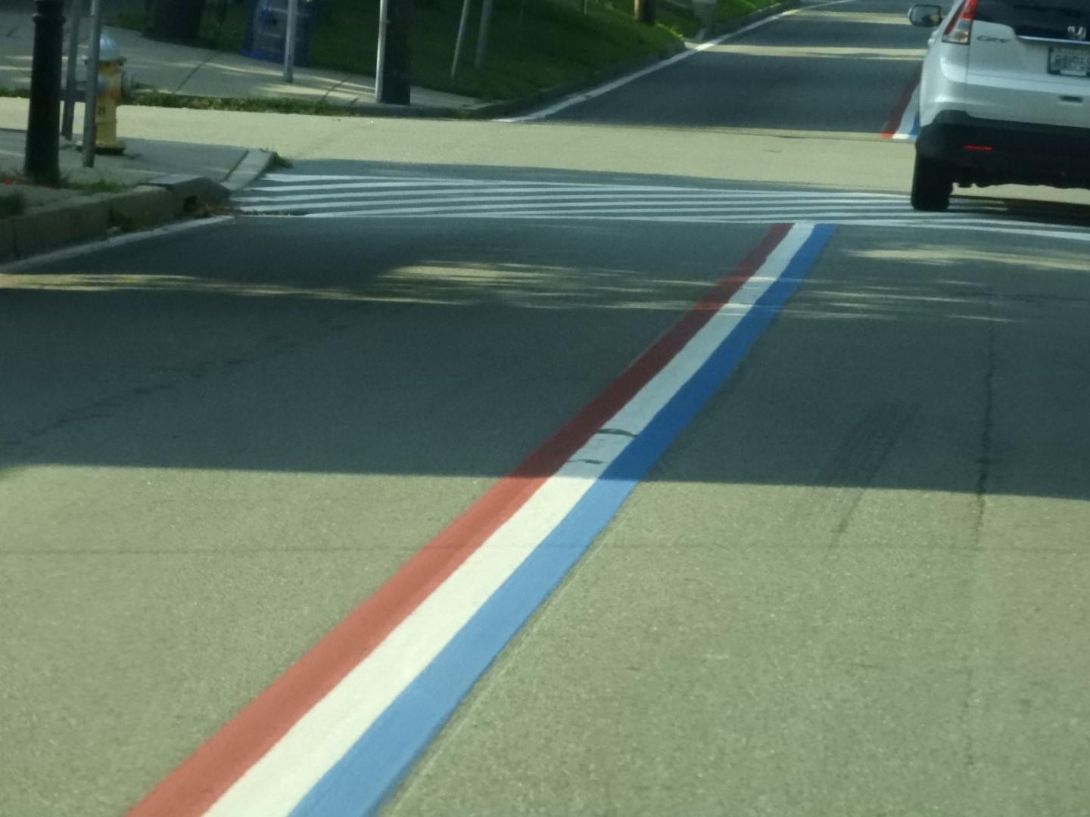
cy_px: 408
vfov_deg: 7.4
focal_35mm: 200
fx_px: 6298
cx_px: 545
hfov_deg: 9.9
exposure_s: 1/1600
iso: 1600
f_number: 6.7
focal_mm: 35.8
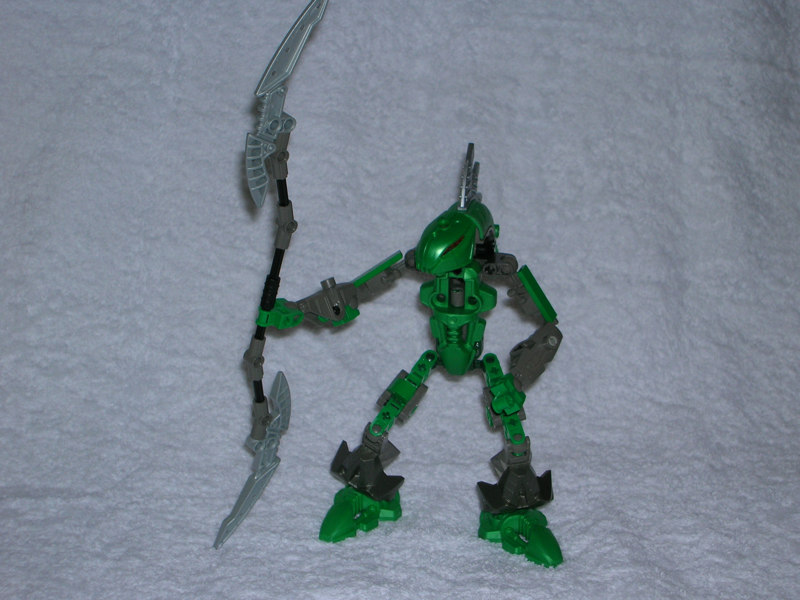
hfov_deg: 29.4
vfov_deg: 22.3
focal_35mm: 66
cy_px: 300
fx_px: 1525
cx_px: 400
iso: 50
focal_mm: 11
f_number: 3.8
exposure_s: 1/60.1
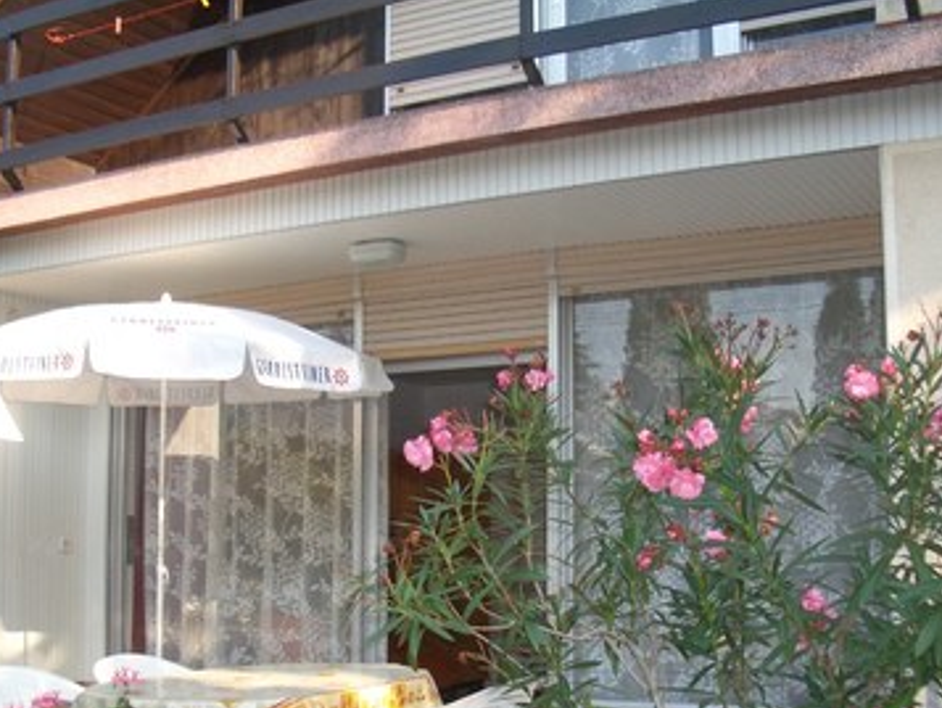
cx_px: 472
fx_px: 1334
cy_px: 440
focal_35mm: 49
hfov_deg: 38.9
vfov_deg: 29.6
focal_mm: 5.8
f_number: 2.6
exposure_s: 1/640
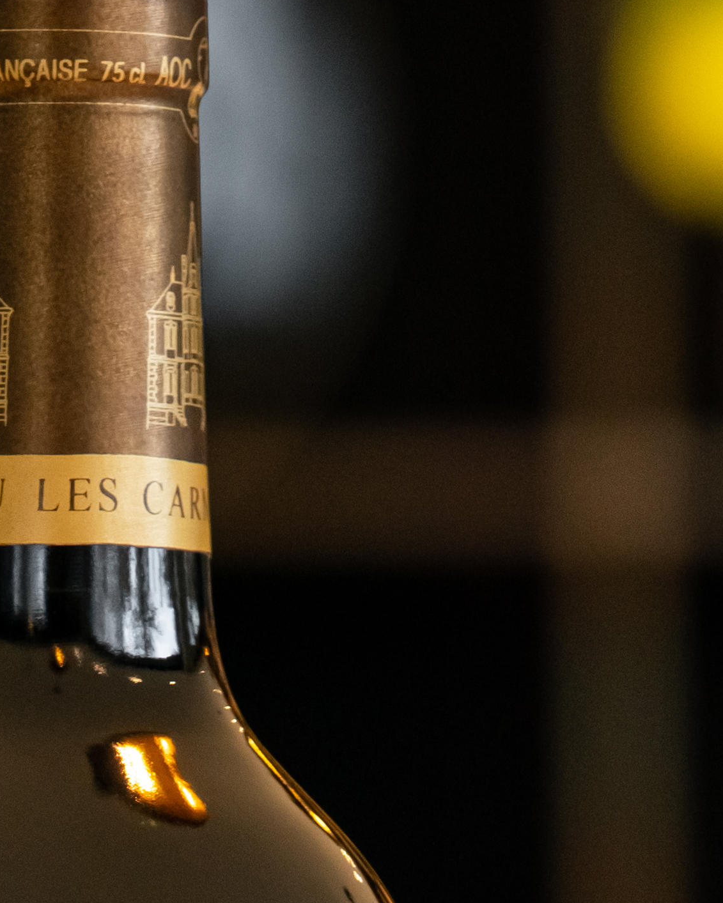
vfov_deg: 2.9
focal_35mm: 660
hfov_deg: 2.3
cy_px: 1515
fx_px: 17648
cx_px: 68
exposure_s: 1/25
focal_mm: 168
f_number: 8
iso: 800
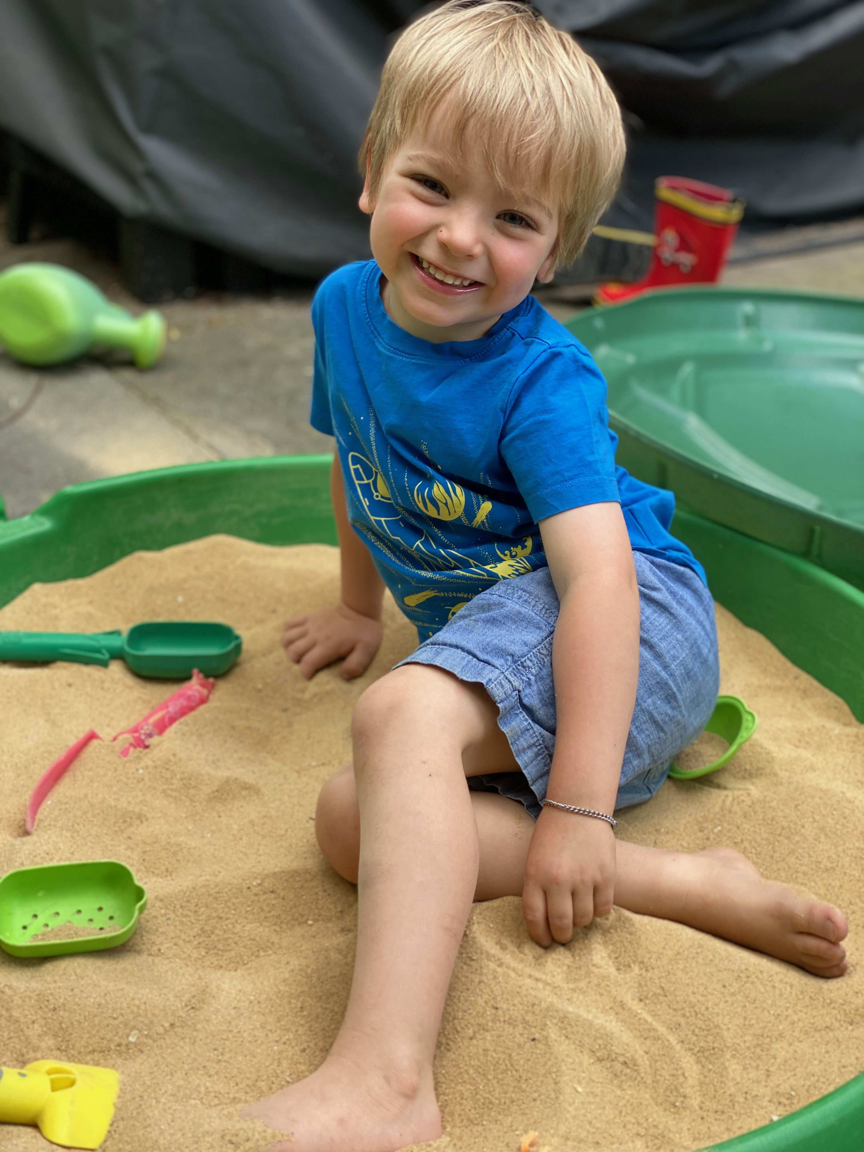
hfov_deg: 28.0
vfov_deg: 36.8
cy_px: 576
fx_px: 1731
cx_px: 432
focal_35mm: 52
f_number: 2
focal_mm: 6
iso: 25
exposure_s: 1/122
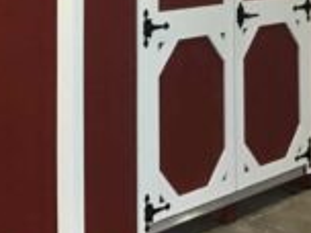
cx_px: 37
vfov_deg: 13.5
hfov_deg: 18.6
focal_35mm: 104
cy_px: -99
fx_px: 934
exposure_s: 1/30
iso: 100
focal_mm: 3.3
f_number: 2.4
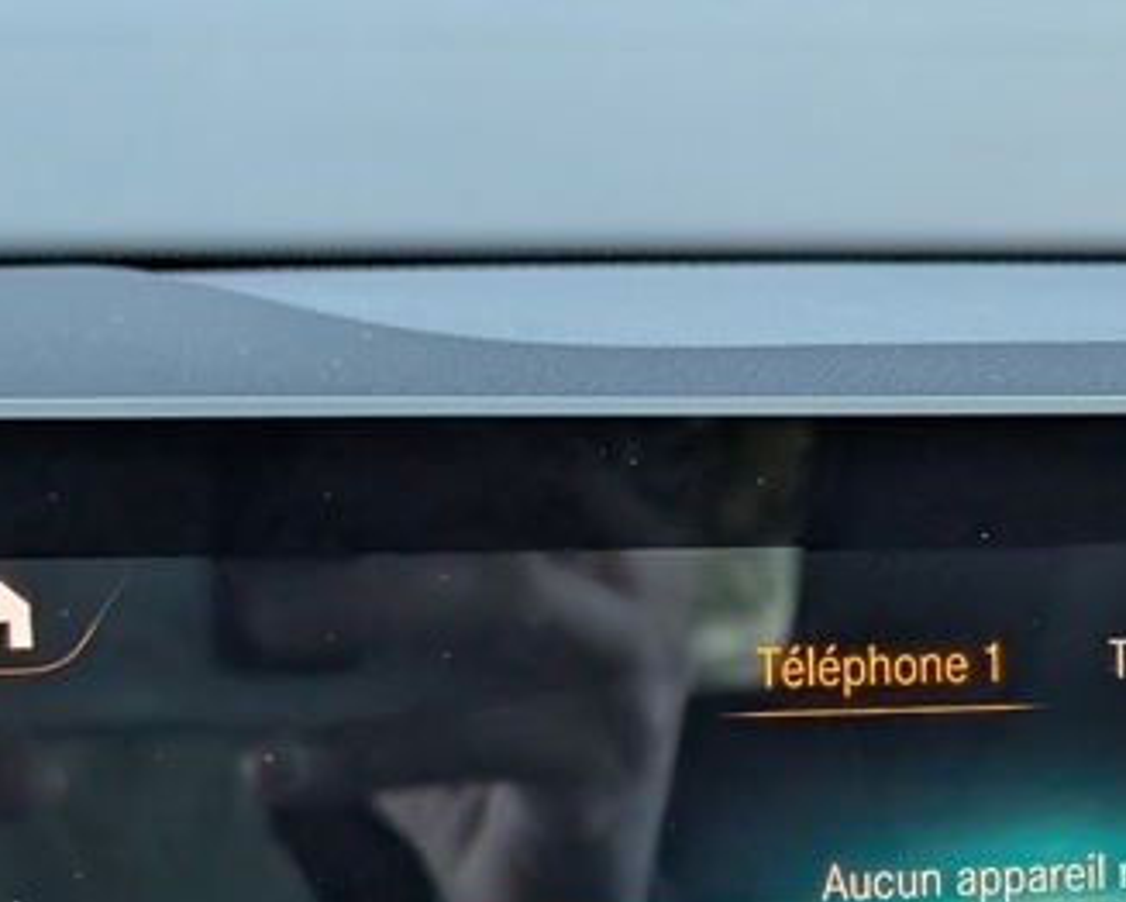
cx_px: 1171
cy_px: 974
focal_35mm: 117
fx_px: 3901
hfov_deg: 16.0
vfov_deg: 13.0
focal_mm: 6.9
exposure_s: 1/167
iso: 213
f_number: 1.68
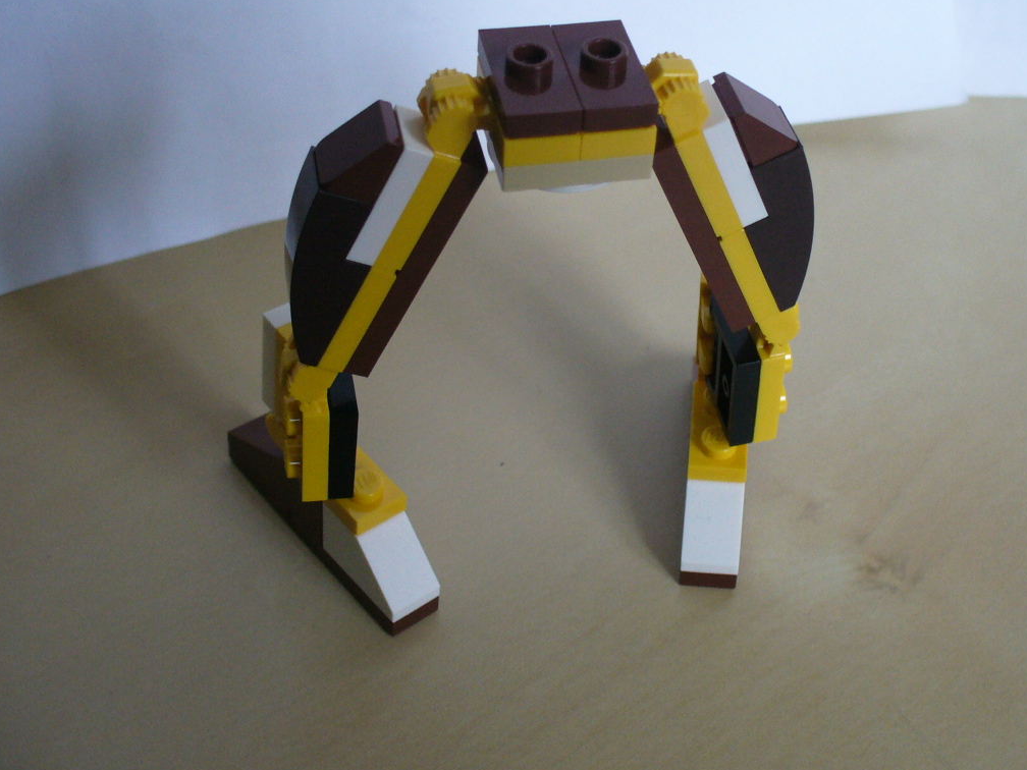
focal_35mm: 47
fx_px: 1394
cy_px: 313
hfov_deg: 40.3
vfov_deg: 30.8
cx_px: 584
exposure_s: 1/30
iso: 160
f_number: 2.8
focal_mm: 6.1
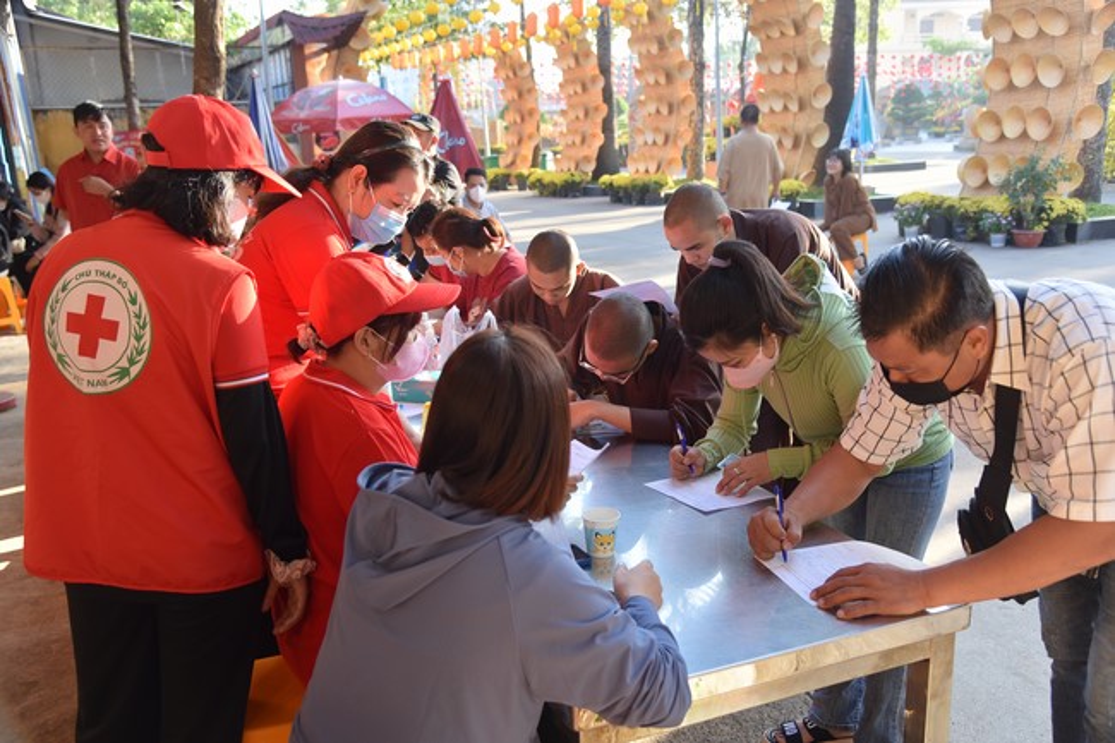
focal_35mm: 34
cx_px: 558
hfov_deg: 55.8
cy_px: 372
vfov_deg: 38.9
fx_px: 1053
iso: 160
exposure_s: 1/80
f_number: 5
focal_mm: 34
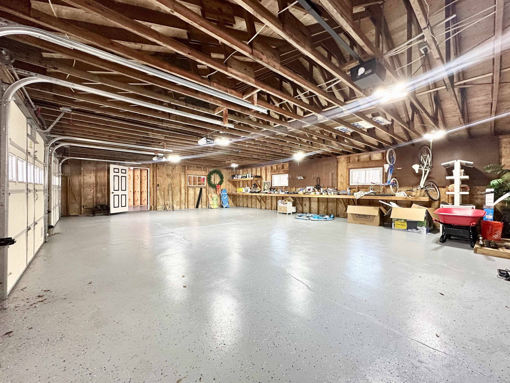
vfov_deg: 85.7
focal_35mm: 14
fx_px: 206
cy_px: 192
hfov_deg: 102.1
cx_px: 255
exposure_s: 1/120
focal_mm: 2.22
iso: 250
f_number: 2.2
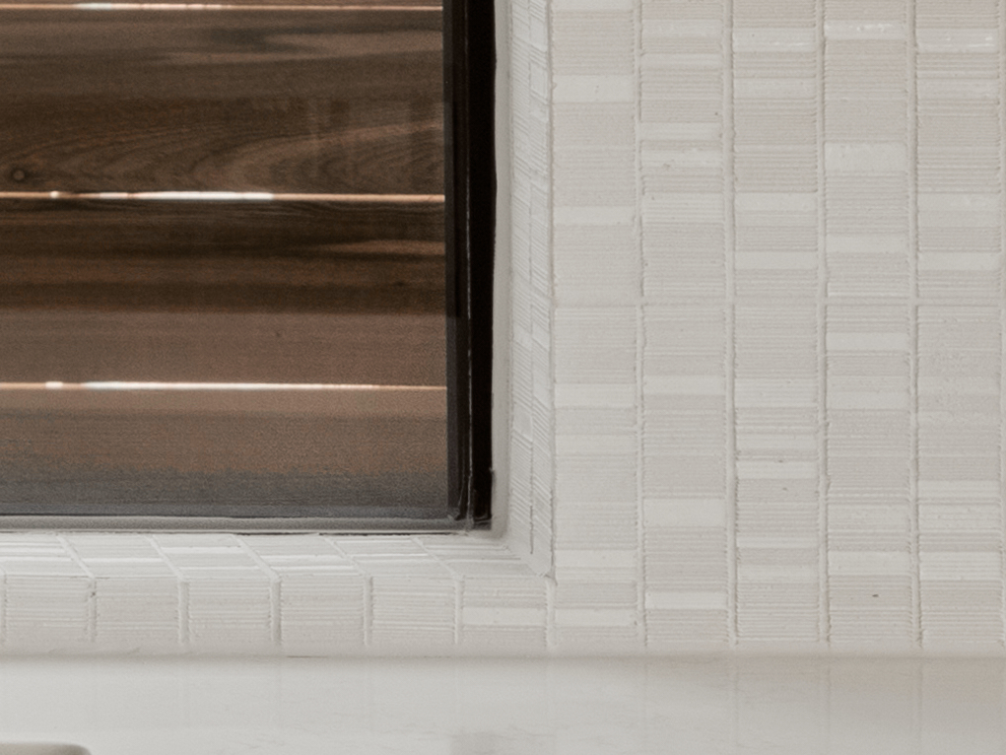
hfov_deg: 8.5
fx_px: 6482
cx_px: -845
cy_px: -686
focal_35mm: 223
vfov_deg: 6.5
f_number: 13
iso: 320
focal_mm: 35
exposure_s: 1/2.5
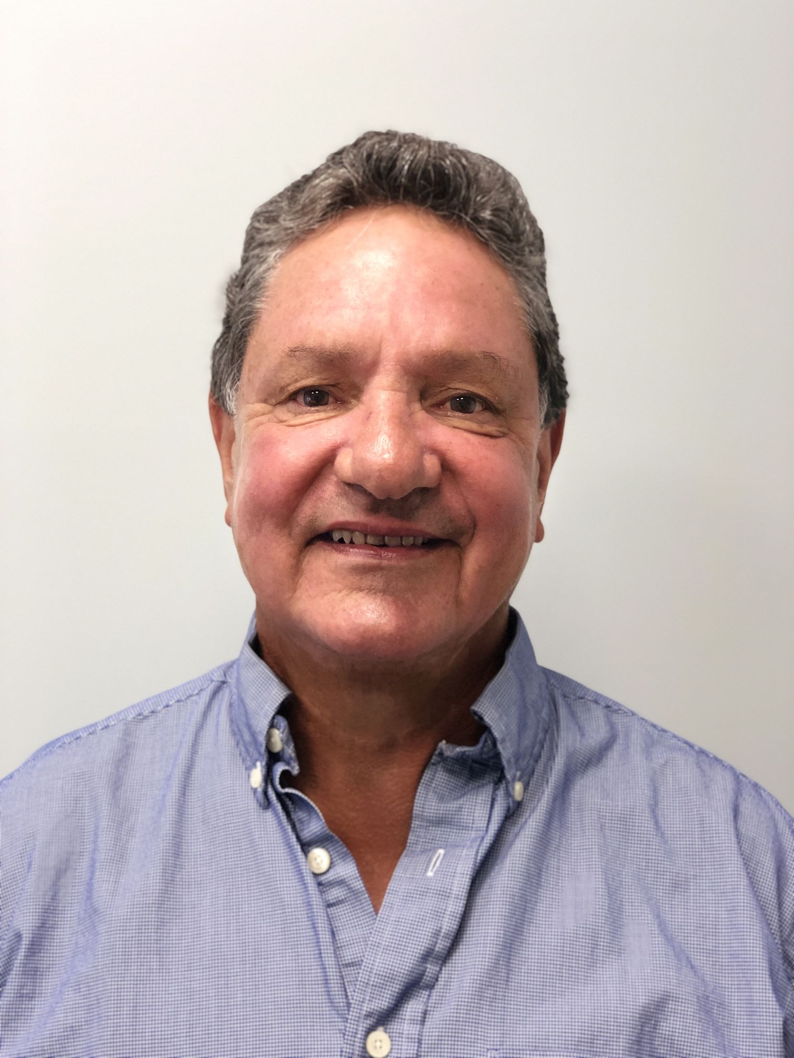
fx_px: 1743
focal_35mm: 57
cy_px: 529
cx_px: 397
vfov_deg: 33.8
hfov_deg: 25.7
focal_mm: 6.6
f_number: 2.8
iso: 100
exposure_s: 1/30
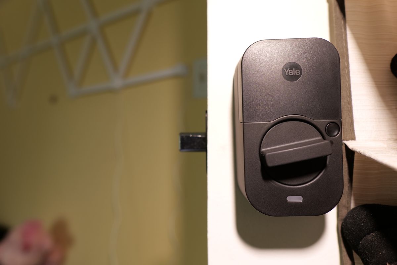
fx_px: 265
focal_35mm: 24
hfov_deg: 73.7
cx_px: 198
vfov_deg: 53.1
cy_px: 132
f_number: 2.5
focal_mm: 16
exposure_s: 1/20
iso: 250
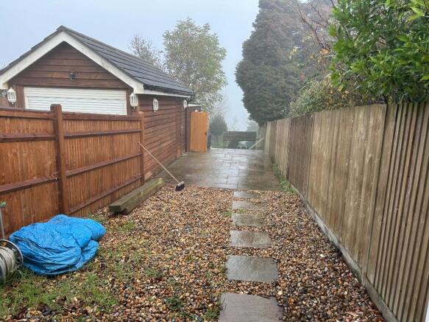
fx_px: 322
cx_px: 214
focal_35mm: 26
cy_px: 161
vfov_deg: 53.0
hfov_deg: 67.3
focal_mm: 5.7
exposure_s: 1/418
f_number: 1.5
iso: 50
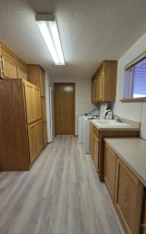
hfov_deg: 78.6
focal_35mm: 14
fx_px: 89
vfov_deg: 105.3
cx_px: 76
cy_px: 117
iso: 160
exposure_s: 1/60
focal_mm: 2.2
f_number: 2.2
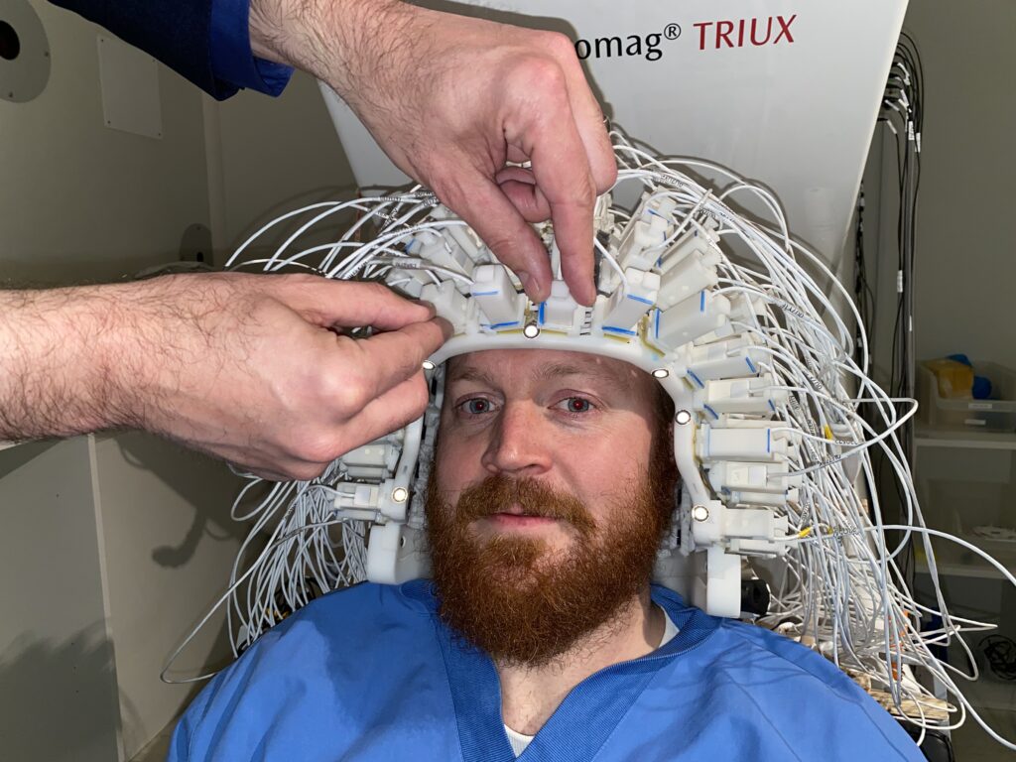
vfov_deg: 53.1
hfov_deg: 67.3
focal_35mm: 26
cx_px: 508
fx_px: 763
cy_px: 381
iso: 40
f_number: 1.8
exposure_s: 1/47
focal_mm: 4.25
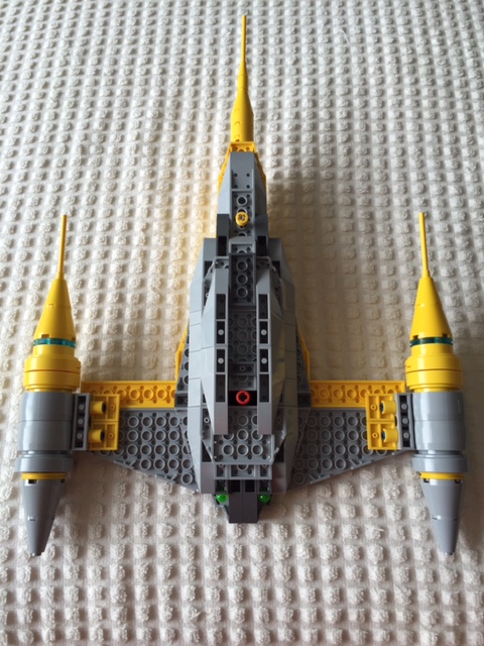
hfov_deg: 48.2
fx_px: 541
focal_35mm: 29
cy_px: 323
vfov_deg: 61.7
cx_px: 242
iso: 32
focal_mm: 4.15
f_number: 2.2
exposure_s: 1/60
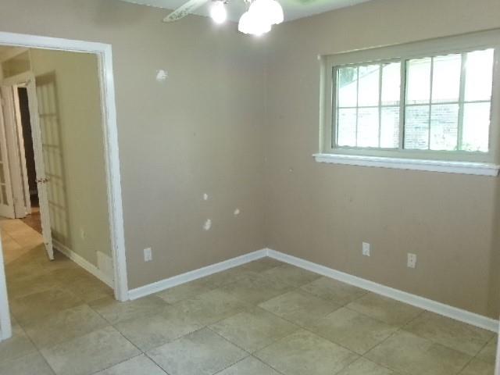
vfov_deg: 49.7
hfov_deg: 63.4
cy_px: 188
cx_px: 250
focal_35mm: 28
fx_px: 404
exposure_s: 1/34
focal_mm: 5.1
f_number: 3.9
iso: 400
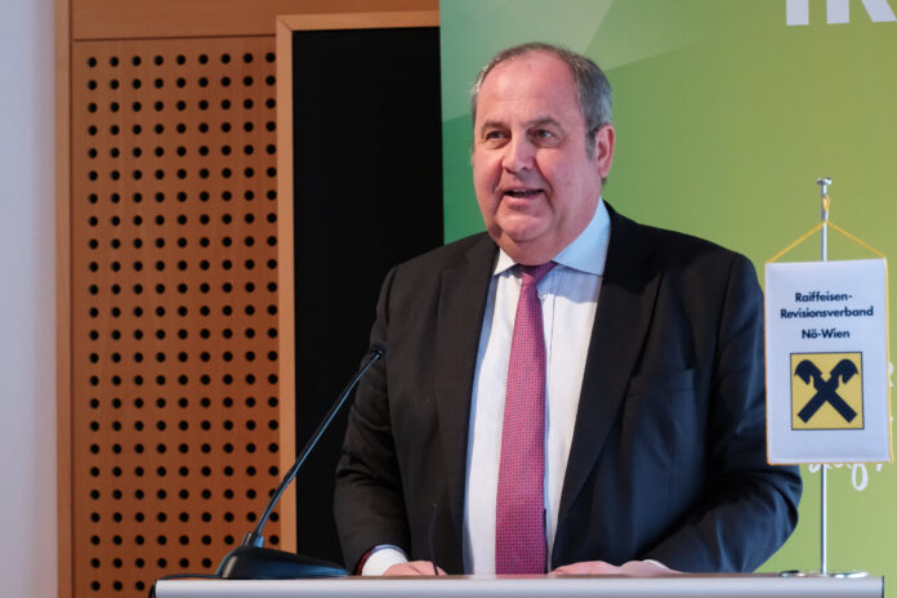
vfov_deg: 18.2
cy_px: 299
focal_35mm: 75
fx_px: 1869
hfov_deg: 27.0
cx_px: 448
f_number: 4.8
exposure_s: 1/150
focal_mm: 50
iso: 2000
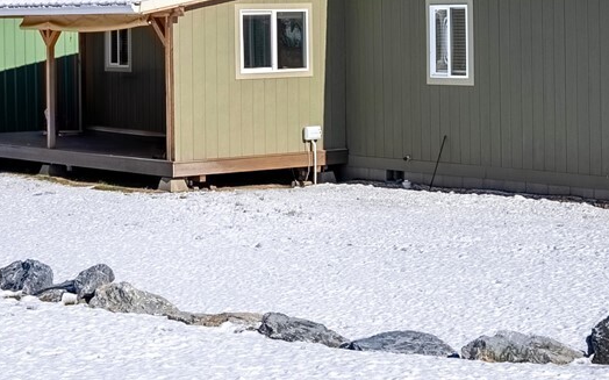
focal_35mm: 100
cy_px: 35
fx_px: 1653
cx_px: 439
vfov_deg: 13.0
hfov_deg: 20.7
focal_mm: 30.2
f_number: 22
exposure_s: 1/8000
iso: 100
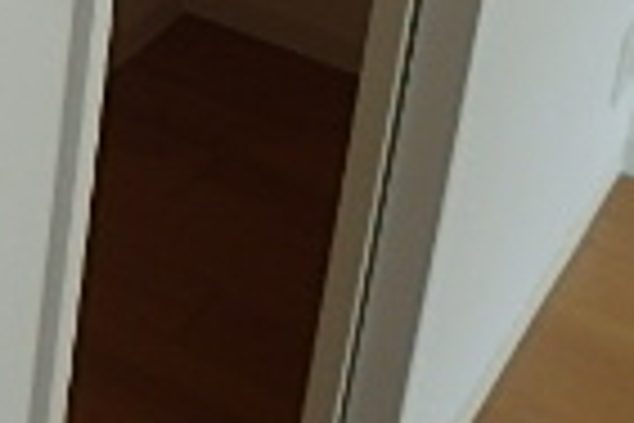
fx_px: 1743
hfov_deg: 18.6
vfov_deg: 12.5
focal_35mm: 99
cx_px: -279
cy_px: -369
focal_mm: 3.7
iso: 125
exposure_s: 1/80
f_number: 3.5
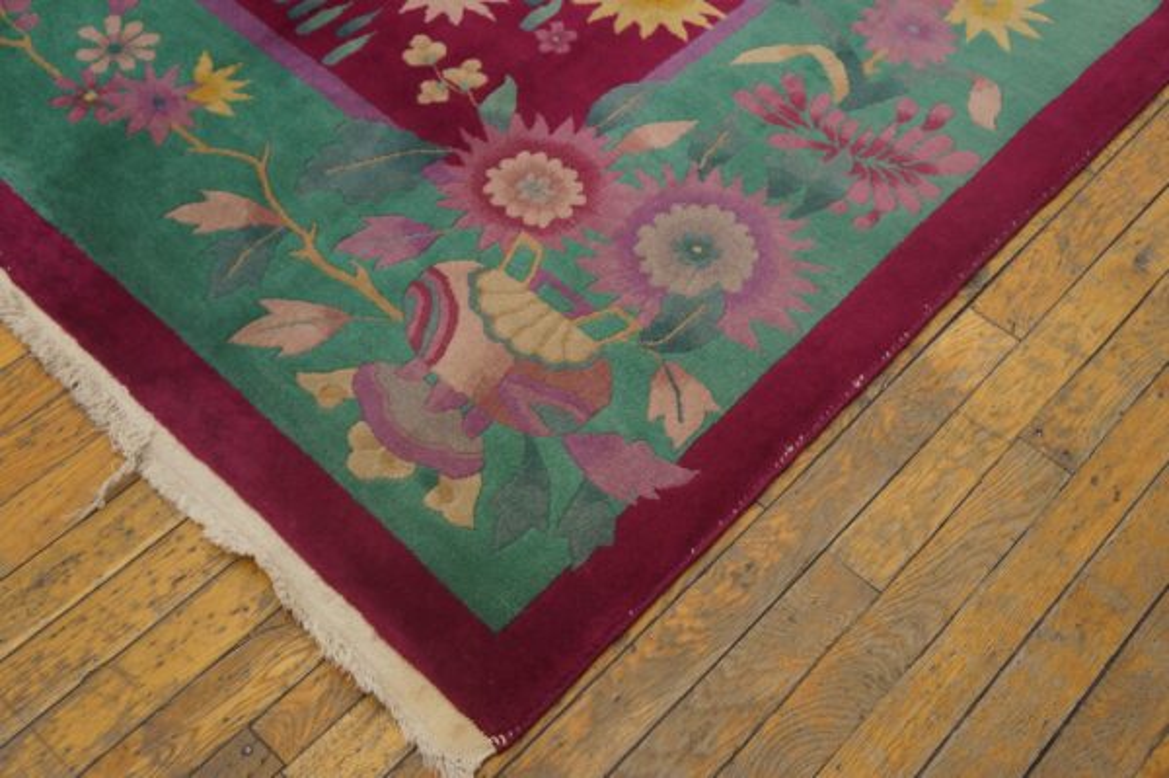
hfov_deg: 49.6
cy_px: 389
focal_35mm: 39
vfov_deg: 34.2
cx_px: 584
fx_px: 1265
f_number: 4
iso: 640
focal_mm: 26
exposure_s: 1/60
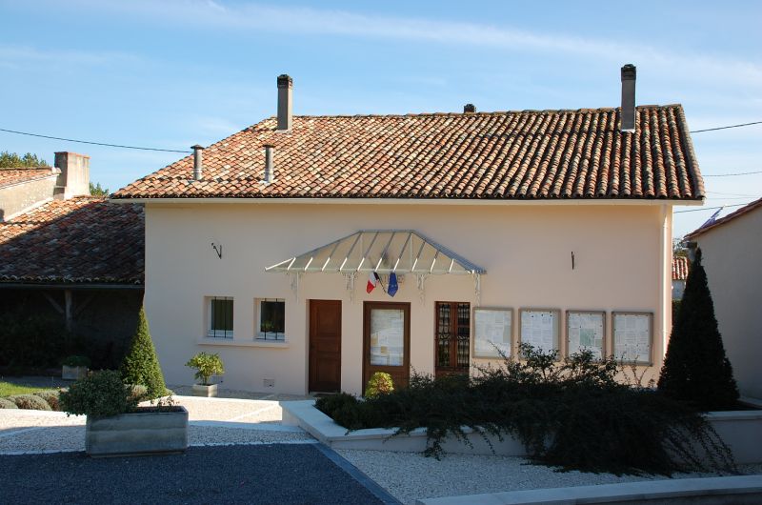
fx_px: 887
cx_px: 381
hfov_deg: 46.5
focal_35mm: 42
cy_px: 252
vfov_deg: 31.8
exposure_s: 1/250
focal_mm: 28
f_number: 8
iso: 200
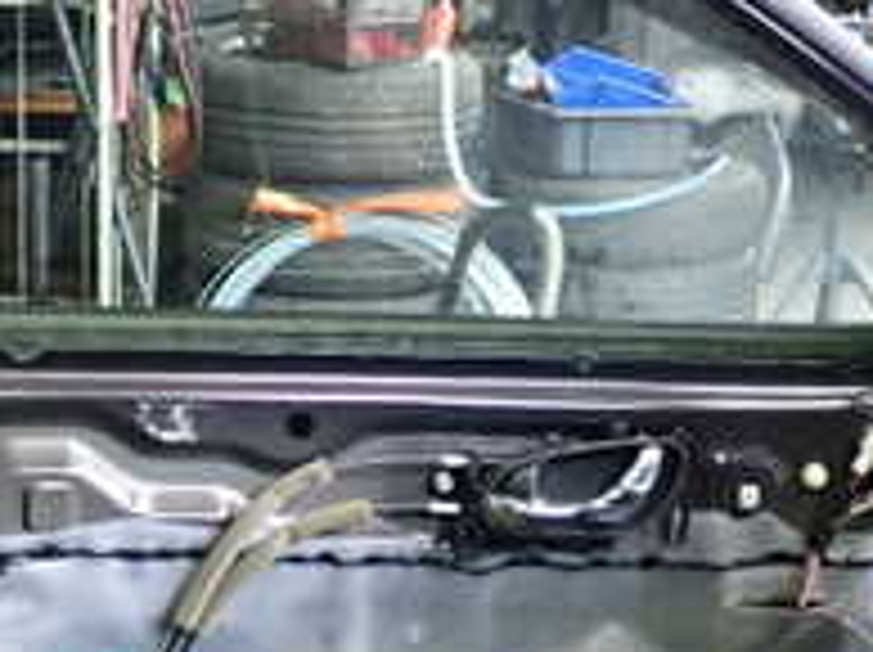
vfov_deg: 15.8
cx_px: 256
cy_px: 432
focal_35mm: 93
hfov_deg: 21.0
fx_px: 2343
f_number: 2.3
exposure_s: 1/30
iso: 400
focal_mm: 5.4
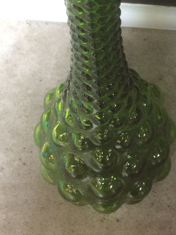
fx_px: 420
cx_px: 118
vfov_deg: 29.8
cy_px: 22
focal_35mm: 62
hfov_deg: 23.5
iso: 250
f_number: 2.2
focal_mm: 4.15
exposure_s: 1/20
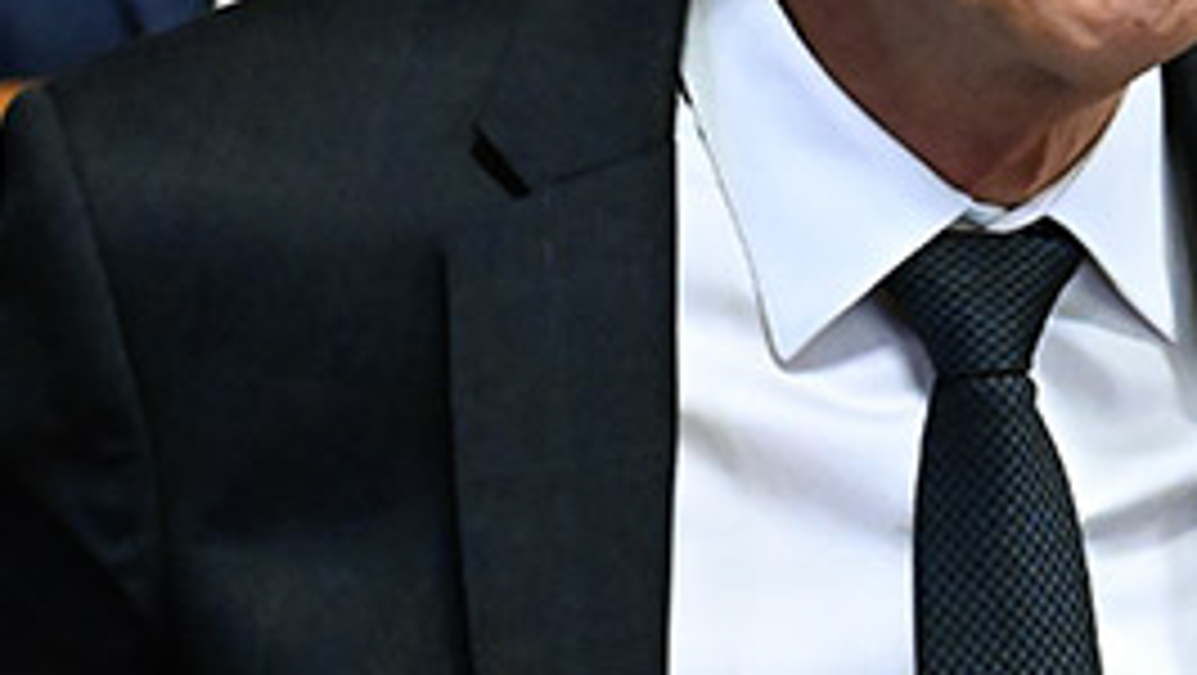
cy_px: 230
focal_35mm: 558
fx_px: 17721
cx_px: 999
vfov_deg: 2.2
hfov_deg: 3.9
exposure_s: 1/100
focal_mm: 110
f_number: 7.1
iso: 6400
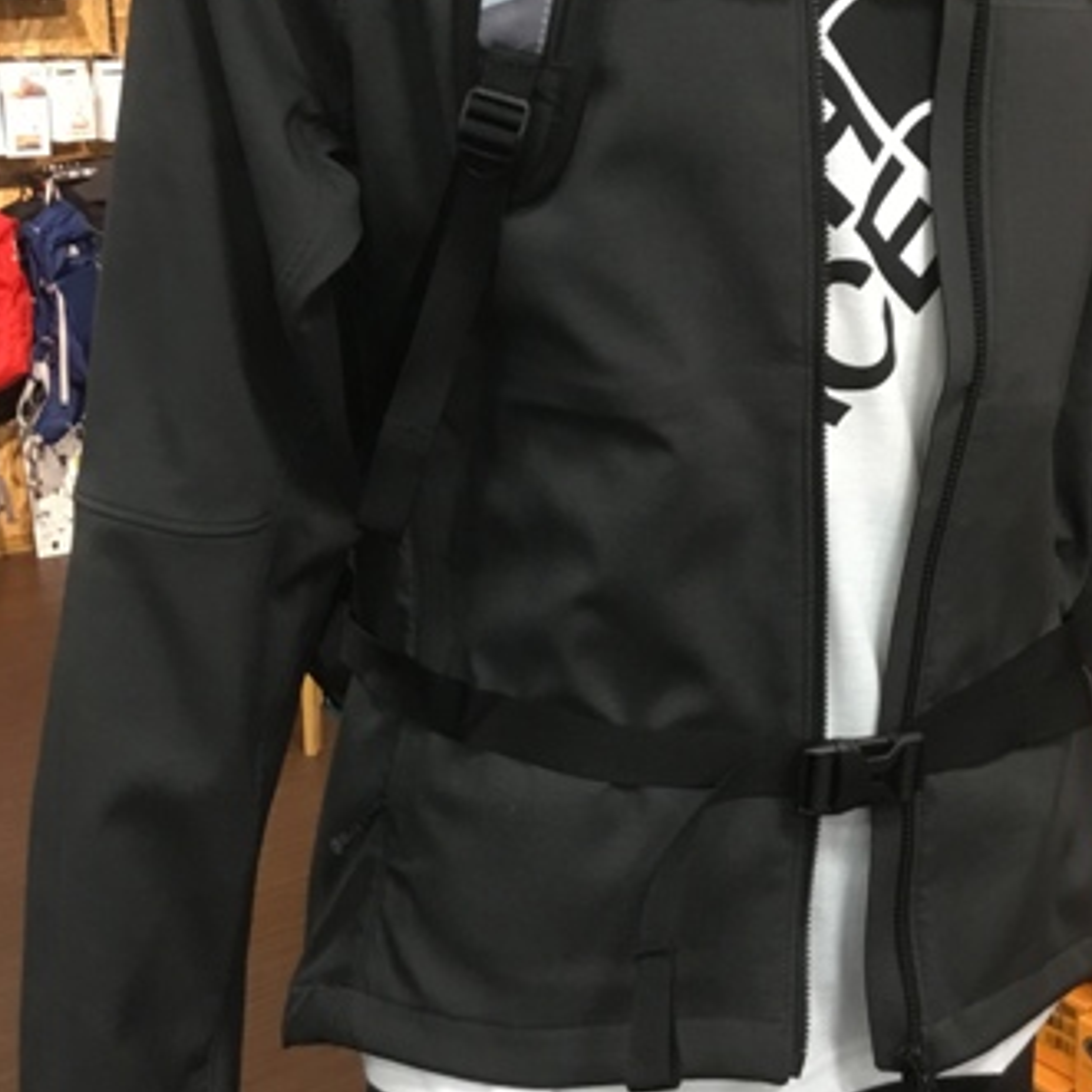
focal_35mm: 53
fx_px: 1892
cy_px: 426
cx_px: 699
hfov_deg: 32.0
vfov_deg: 32.1
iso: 125
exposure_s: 1/33
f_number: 2.4
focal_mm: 3.3
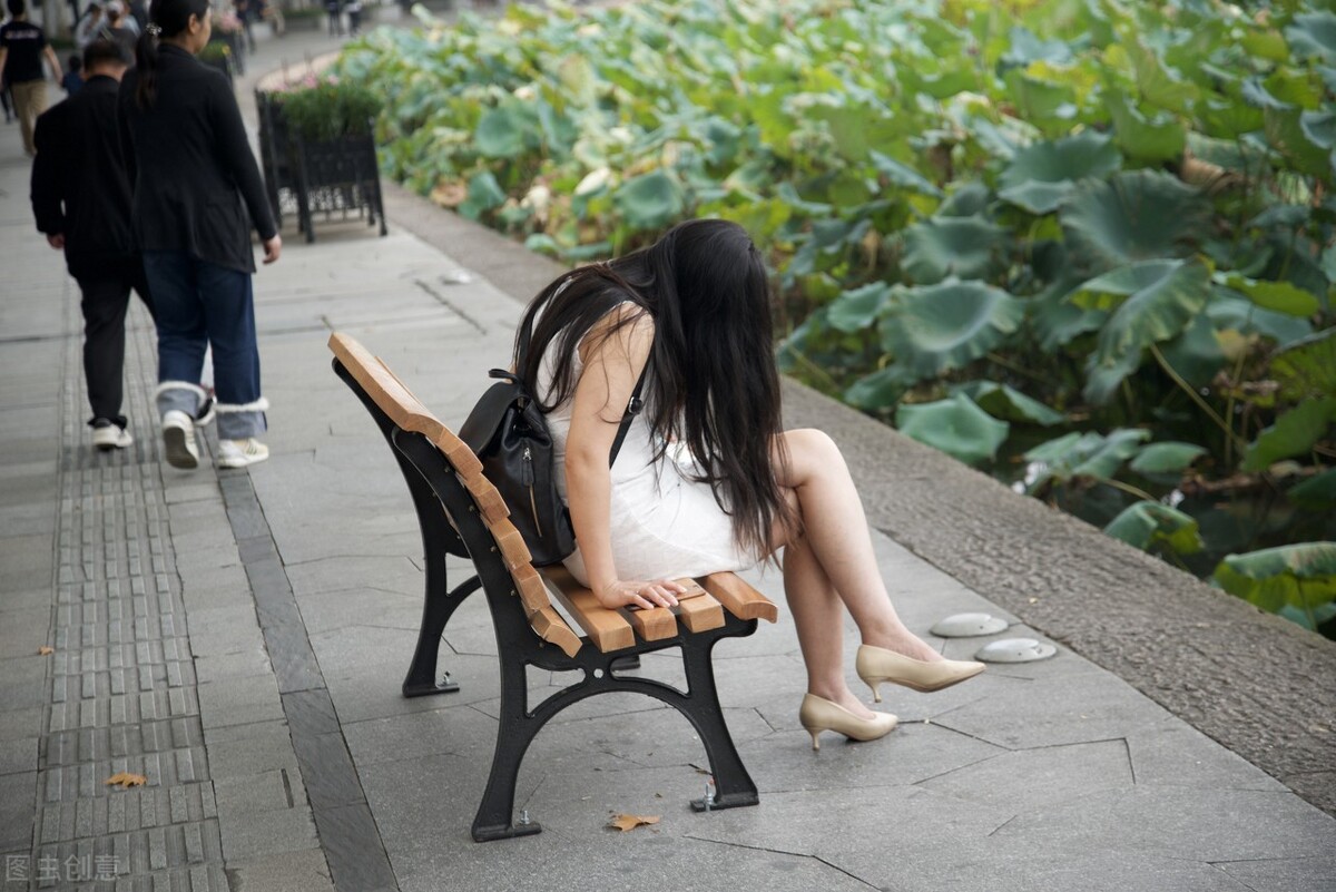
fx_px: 3155
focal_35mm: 85
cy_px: 446
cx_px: 668
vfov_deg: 16.1
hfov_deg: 23.9
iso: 400
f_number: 4.5
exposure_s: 1/100
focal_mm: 85
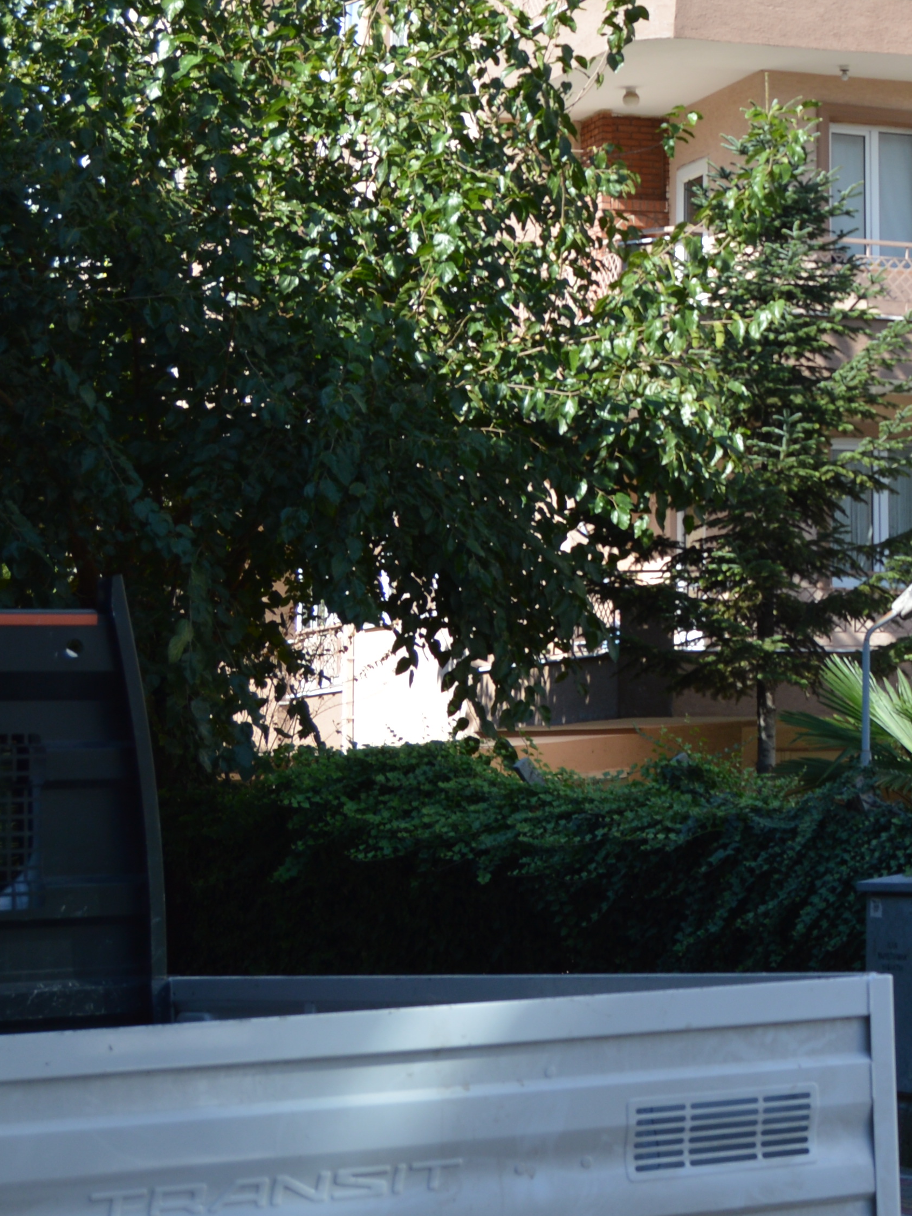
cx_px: 1377
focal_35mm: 100
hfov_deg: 13.9
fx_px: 3512
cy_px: 207
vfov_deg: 19.4
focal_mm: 26
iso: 100
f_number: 7.1
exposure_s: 1/200
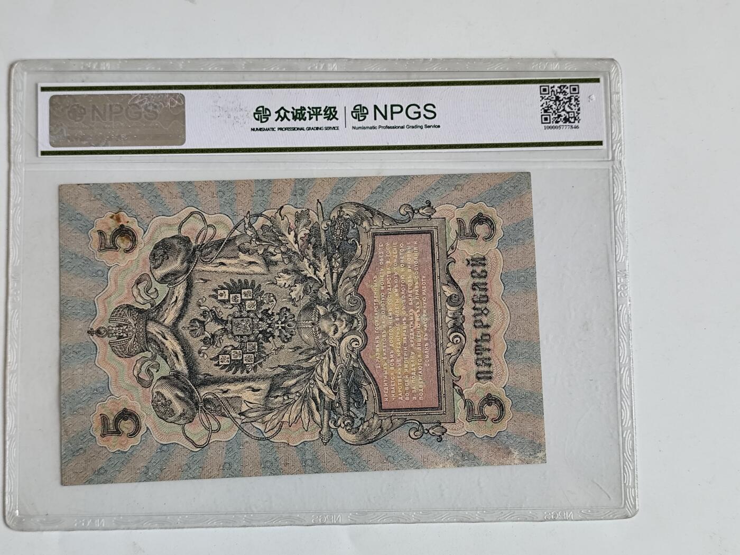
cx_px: 370
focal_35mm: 60
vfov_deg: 24.4
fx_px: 1283
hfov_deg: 32.2
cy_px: 278
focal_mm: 6.14
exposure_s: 1/50
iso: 200
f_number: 1.65
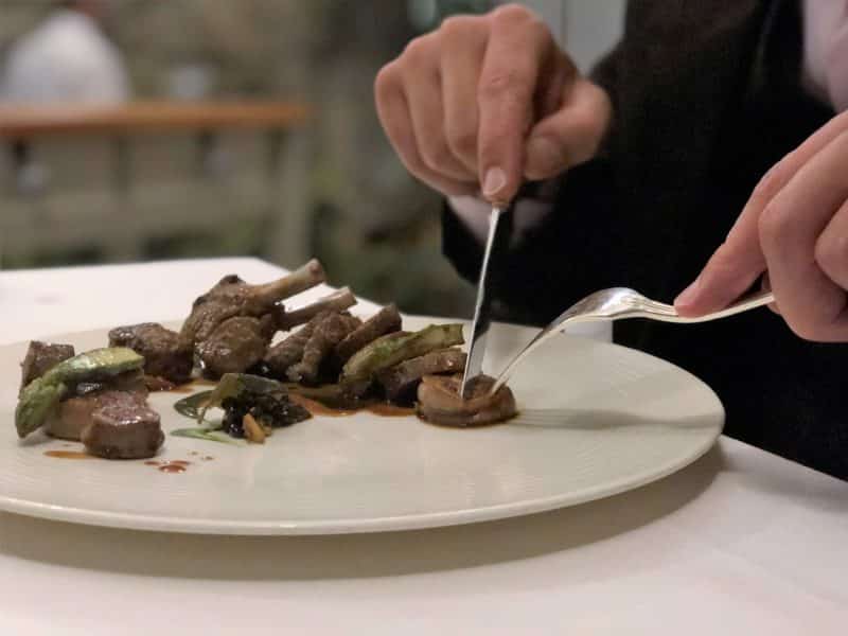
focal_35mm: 57
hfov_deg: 33.8
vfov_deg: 25.7
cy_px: 318
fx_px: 1396
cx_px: 424
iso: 1250
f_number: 2.8
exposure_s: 1/50
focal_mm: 6.6
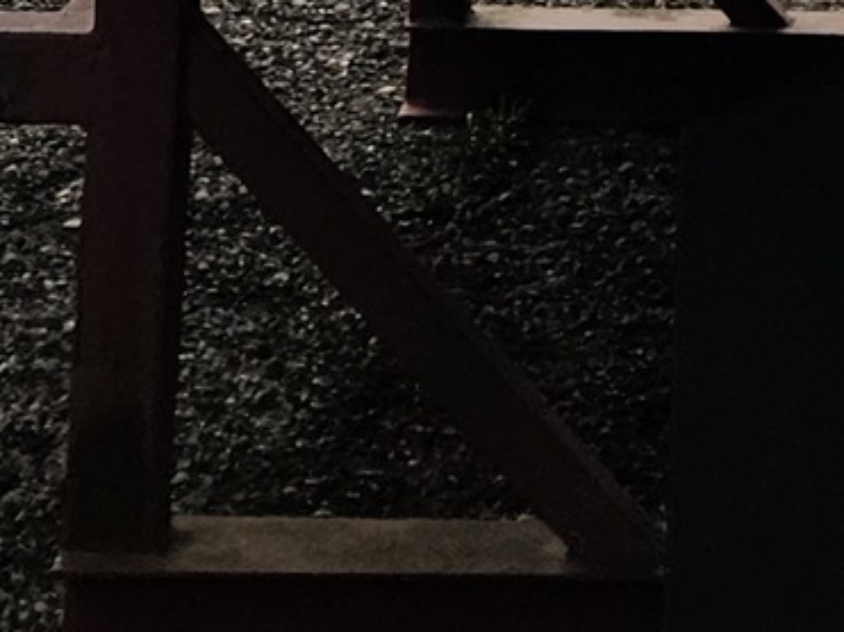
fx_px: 3778
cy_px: -1201
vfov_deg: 8.2
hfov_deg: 12.2
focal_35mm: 155
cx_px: 1235
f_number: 1.8
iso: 160
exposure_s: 1/100
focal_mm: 5.4
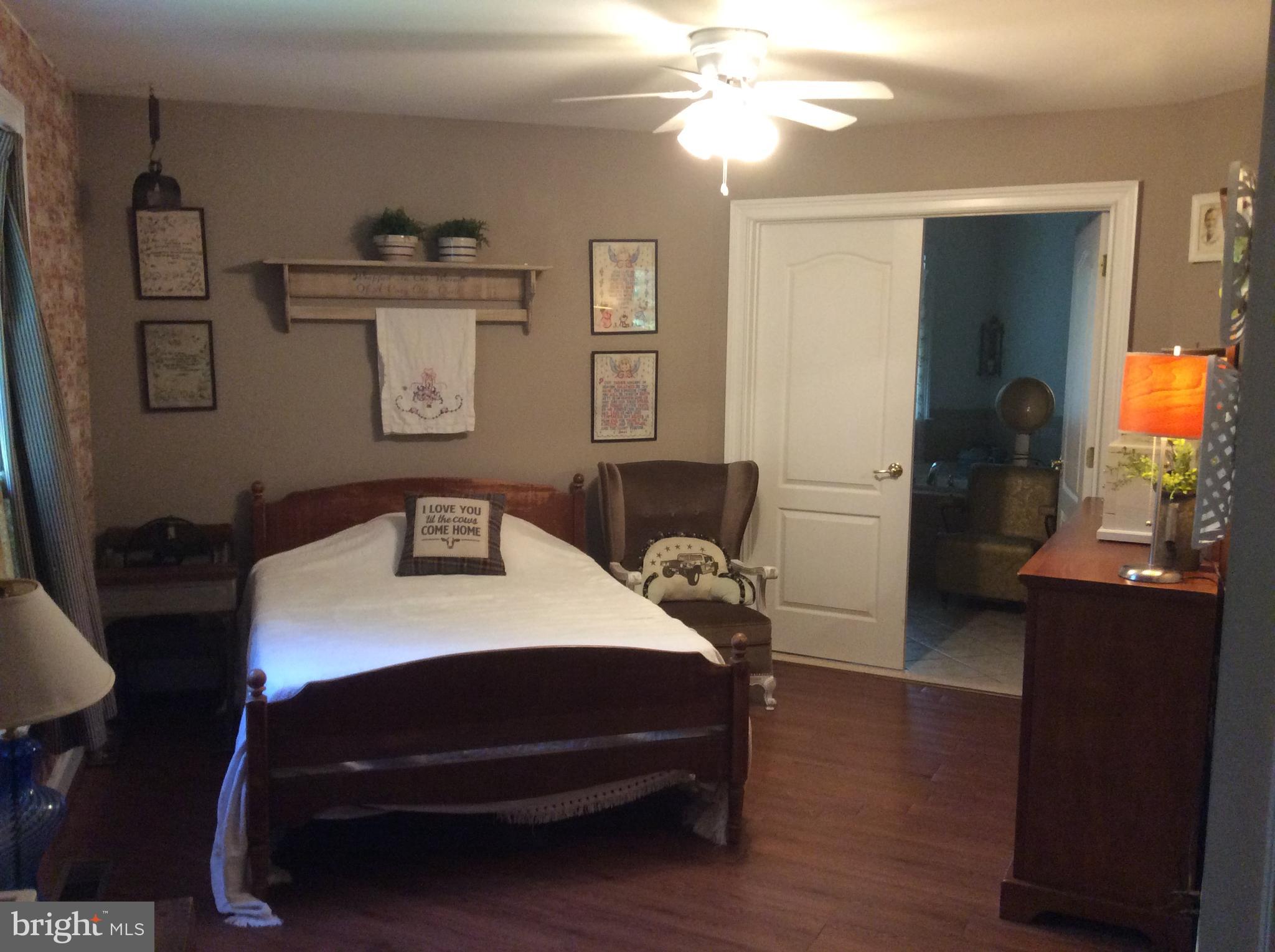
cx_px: 638
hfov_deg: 56.9
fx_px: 1177
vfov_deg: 44.0
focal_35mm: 32
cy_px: 476
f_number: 2.4
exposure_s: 1/24
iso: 200
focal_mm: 3.3
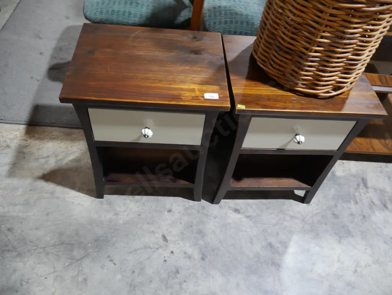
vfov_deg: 49.8
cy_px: 148
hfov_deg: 63.4
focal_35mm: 28
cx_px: 196
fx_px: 317
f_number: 3.5
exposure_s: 1/60
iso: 640
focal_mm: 14
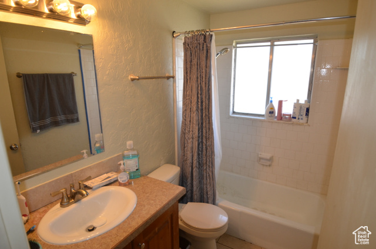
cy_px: 124
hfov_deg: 85.5
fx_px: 203
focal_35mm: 20
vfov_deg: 63.0
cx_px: 188
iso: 360
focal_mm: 13
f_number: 3.8
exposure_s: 1/125
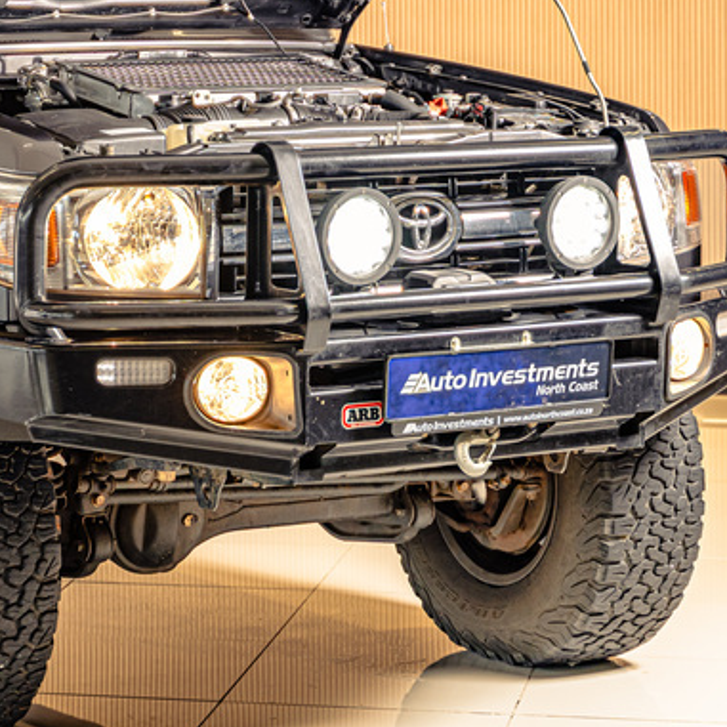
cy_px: 149
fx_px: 3255
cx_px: 136
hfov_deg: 12.7
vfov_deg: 12.7
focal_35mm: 137
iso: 250
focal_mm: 60
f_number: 2.8
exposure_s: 1/200
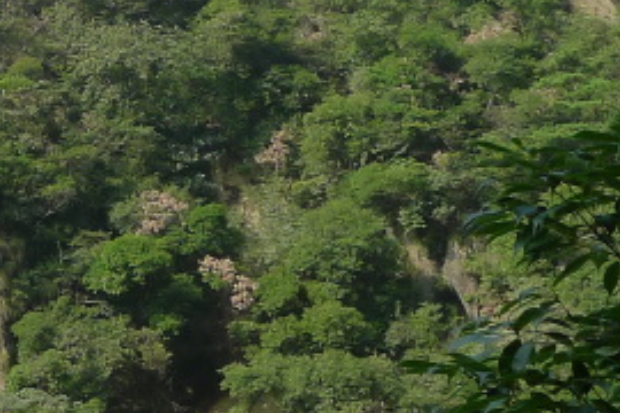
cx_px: -282
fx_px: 1567
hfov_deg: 19.7
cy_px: -127
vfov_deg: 14.4
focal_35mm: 91
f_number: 3.5
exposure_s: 1/400
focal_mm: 5.1
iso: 125
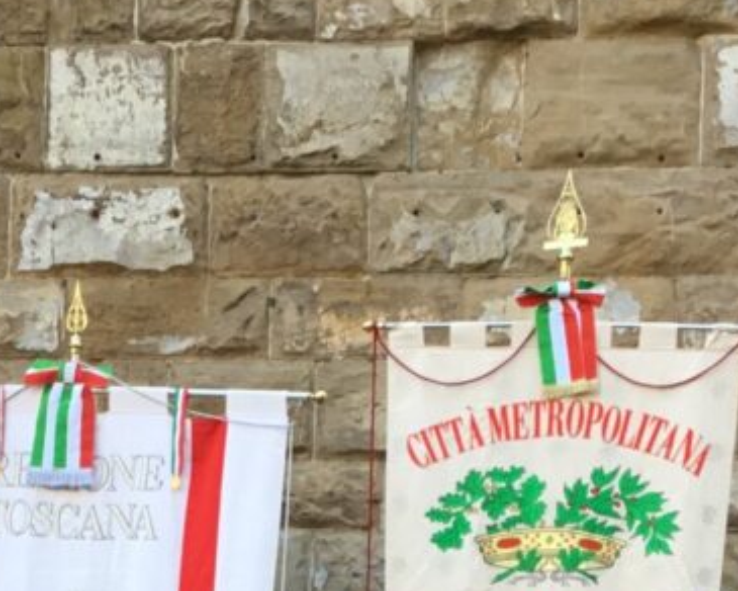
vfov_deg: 13.7
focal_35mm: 106
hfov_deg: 18.0
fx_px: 2315
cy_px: 878
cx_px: 230
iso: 25
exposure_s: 1/120
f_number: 2.4
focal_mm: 3.3
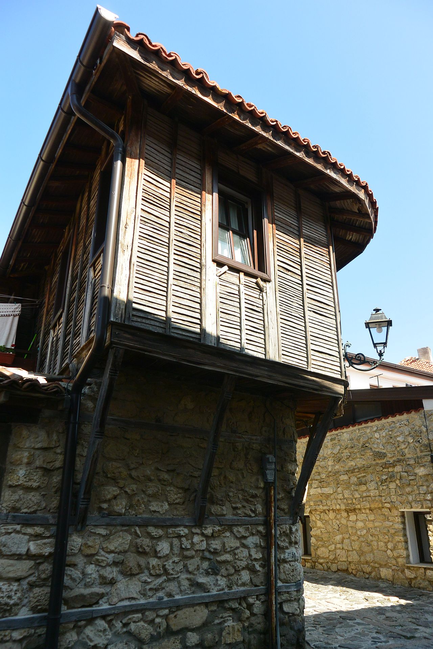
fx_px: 487
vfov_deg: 67.4
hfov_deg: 47.9
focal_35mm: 27
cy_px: 324
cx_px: 216
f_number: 4.5
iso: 160
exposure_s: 1/400
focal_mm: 10
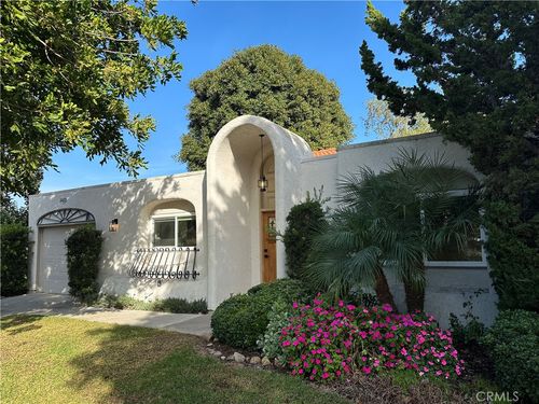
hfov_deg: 71.6
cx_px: 270
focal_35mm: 24
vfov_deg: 56.8
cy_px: 202
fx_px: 374
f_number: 1.78
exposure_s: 1/1845
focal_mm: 6.86
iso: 80
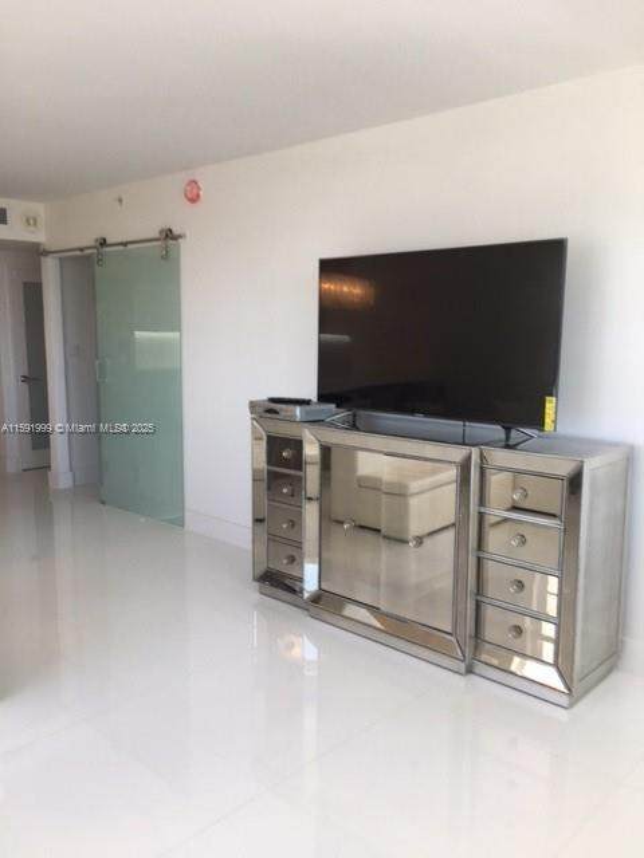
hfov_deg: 48.2
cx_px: 322
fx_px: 719
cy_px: 429
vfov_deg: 61.7
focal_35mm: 29
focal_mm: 4.15
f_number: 2.2
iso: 25
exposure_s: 1/60
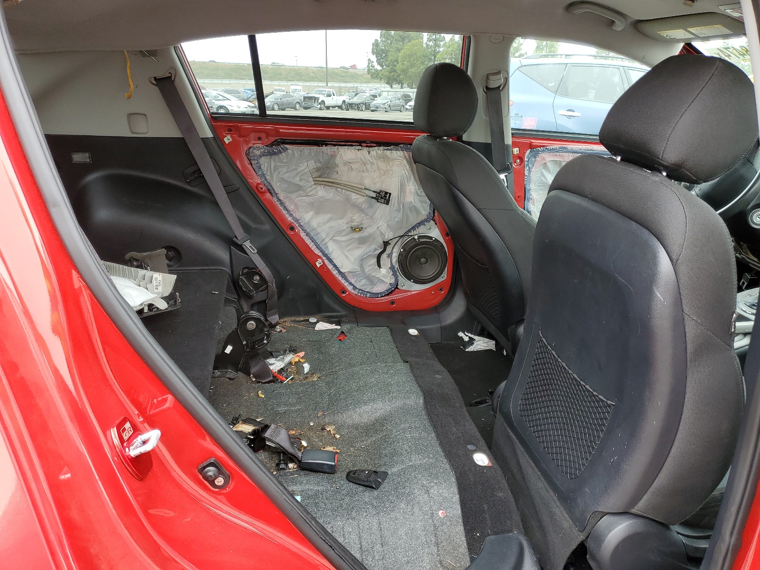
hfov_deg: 67.3
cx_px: 380
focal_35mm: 26
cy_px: 285
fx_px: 571
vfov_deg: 53.1
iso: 50
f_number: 1.5
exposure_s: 1/128
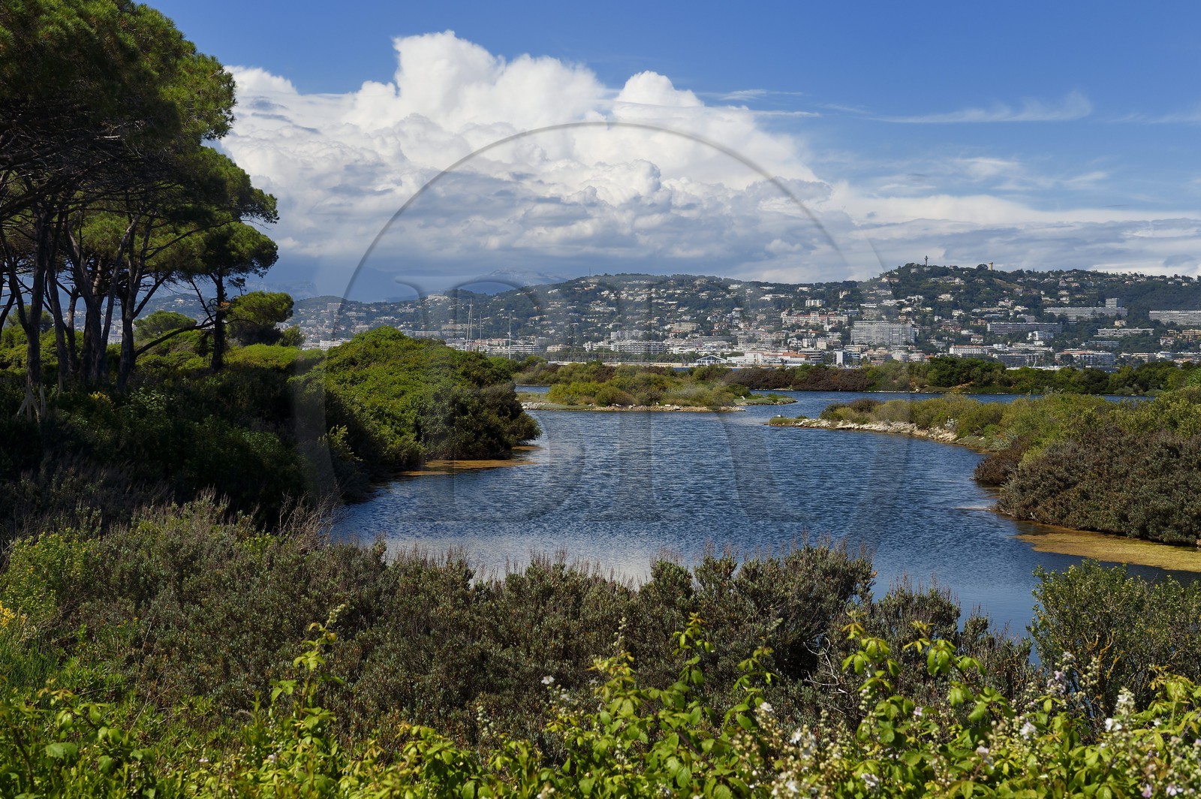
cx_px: 600
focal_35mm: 55
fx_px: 1833
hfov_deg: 36.3
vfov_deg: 24.6
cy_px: 400
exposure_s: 1/250
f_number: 13
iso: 200
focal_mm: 55
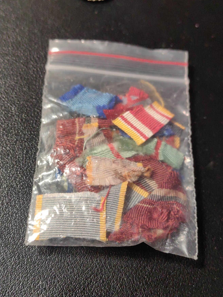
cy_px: 150
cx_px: 112
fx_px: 327
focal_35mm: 38
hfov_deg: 37.7
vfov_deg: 49.0
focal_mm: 5.75
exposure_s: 1/86.2
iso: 80
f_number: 2
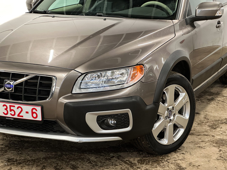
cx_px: 114
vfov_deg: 19.1
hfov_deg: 25.3
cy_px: 85
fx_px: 505
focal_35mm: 77
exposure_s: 1/35
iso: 500
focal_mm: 9
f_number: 2.8
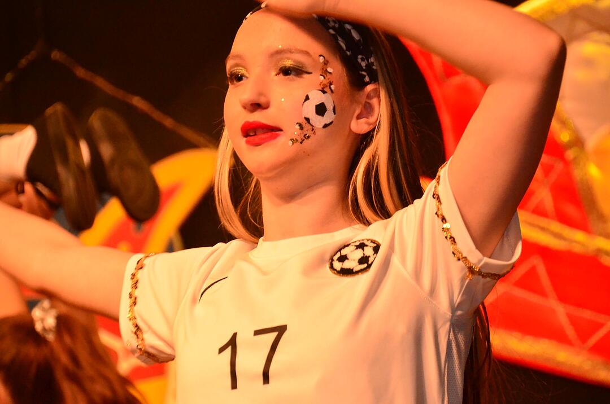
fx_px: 3552
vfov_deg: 6.5
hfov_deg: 9.8
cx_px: 305
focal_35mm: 210
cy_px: 202
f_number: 6
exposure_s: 1/125
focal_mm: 140
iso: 3200
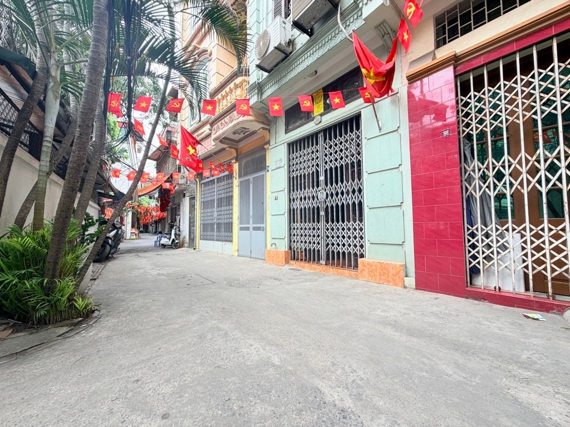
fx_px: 231
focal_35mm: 14
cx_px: 285
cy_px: 214
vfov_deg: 85.7
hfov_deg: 102.1
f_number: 2.2
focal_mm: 2.22
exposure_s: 1/159
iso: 40
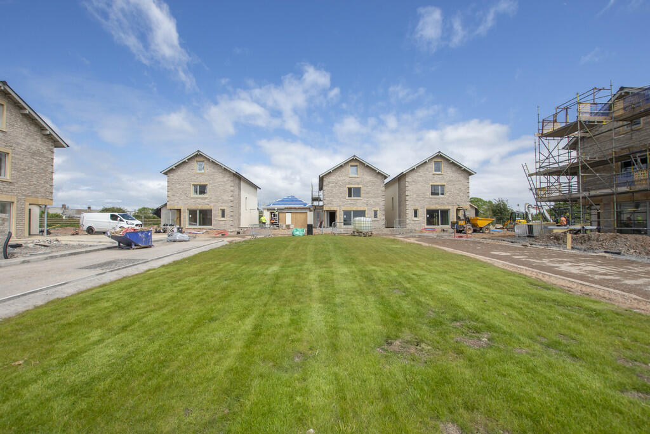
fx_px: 271
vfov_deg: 77.3
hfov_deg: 100.4
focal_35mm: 15
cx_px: 325
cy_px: 217
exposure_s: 1/500
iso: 200
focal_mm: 10
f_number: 8
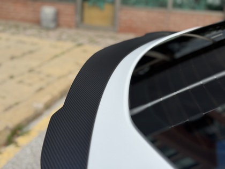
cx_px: 112
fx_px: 312
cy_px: 84
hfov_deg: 39.7
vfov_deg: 30.3
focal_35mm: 48
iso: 64
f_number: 1.78
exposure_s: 1/3817
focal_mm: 6.76
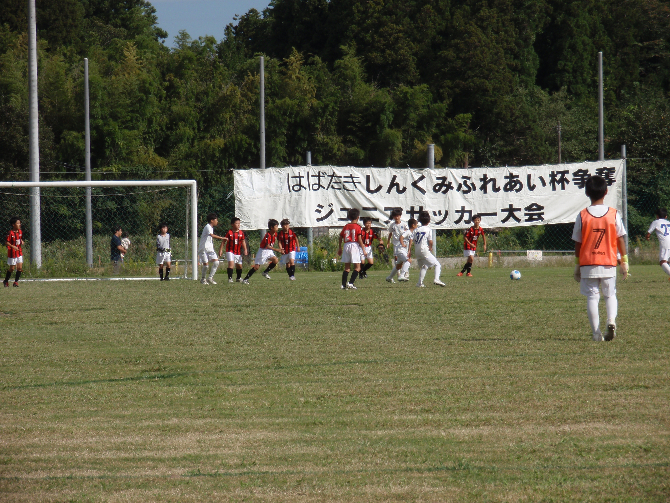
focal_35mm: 176
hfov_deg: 11.2
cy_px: 252
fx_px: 3407
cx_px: 335
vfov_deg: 8.4
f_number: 5.7
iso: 64
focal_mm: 31.58
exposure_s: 1/500
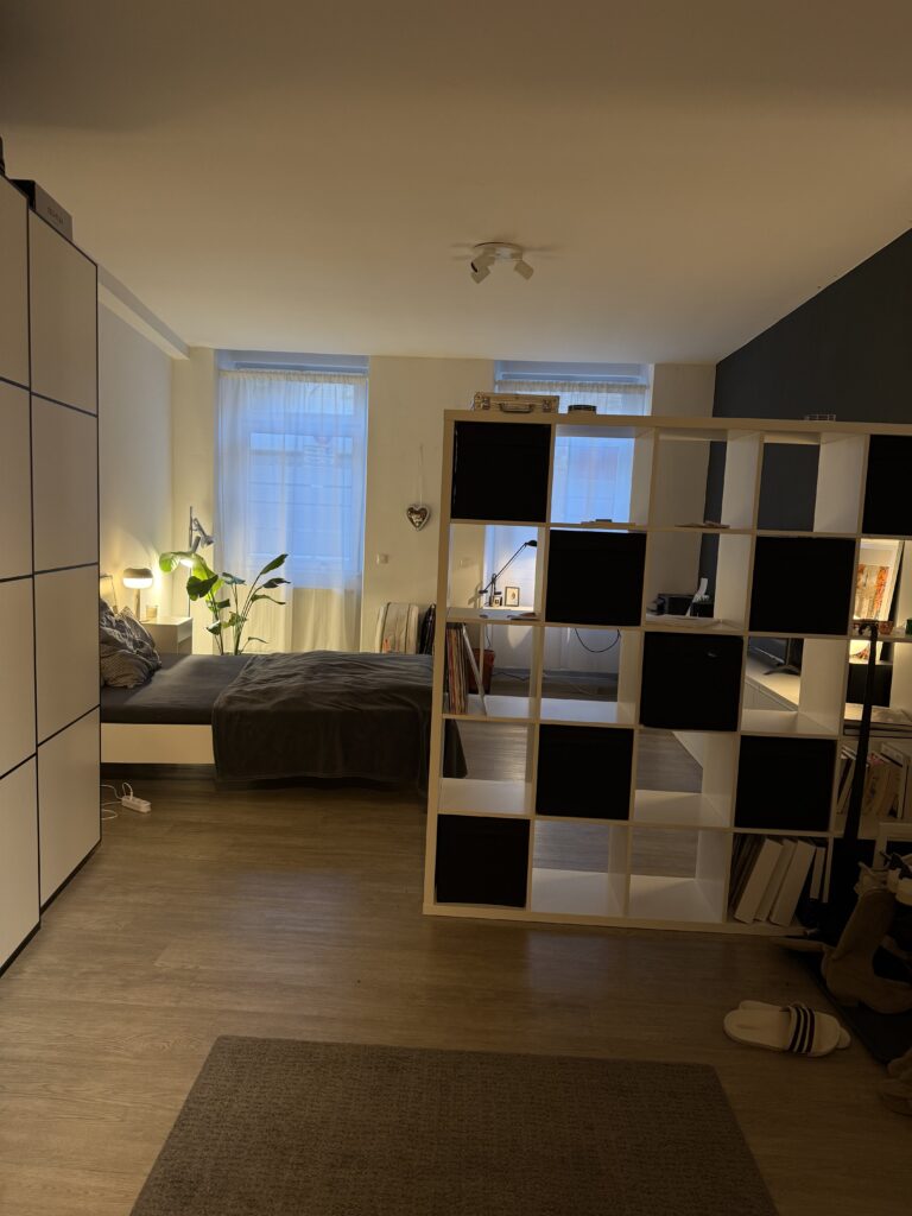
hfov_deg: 56.8
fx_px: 843
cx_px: 456
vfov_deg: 71.6
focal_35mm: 24
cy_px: 608
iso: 125
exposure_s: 1/50
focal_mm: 6.76
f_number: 1.78
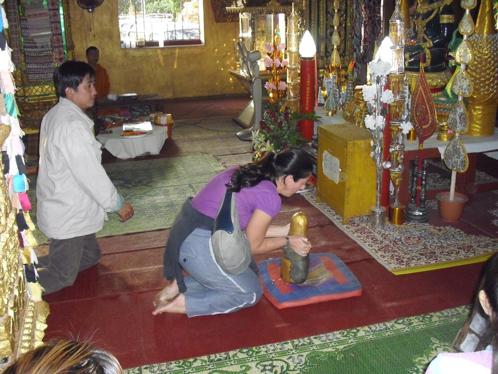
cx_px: 249
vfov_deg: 37.7
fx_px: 547
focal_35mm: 38
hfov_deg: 49.0
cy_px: 187
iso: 400
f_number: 2.8
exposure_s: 1/60
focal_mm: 6.2
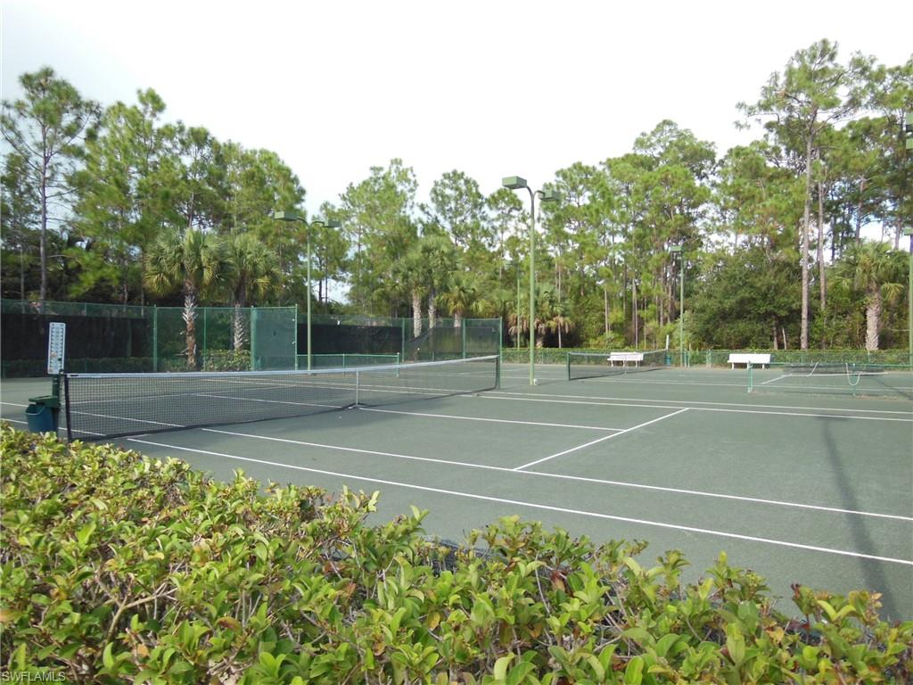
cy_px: 342
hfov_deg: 69.4
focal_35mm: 25
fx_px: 659
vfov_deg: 54.9
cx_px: 456
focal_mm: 4.5
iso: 125
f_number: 3.5
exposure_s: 1/320
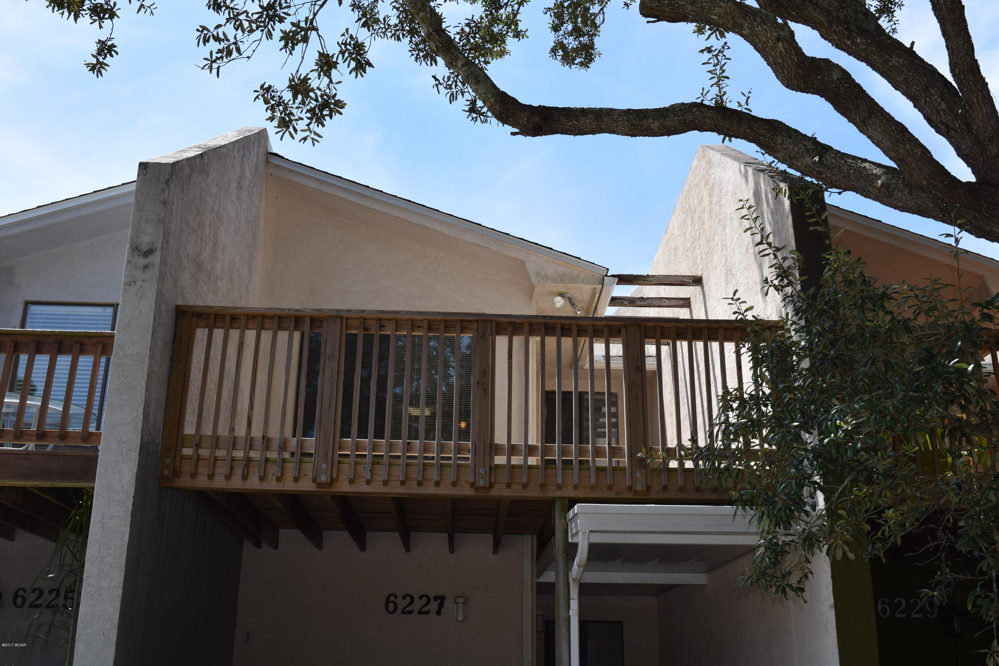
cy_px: 333
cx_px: 500
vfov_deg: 35.5
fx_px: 1041
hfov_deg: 51.3
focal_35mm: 38
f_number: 9
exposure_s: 1/200
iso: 100
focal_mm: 25
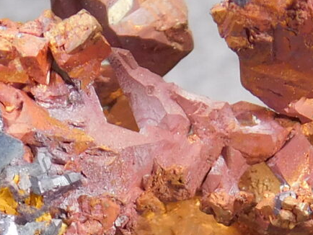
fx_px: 3148
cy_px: 498
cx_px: 298
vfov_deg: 4.2
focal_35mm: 348
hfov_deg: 5.7
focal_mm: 10.4
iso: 125
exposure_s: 1/40
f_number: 4
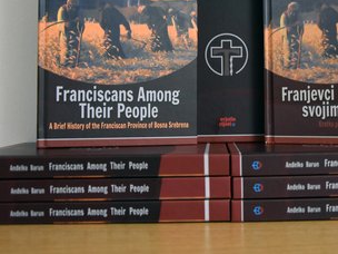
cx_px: 225
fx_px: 557
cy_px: 76
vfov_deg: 25.5
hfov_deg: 33.5
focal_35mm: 57
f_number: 3.8
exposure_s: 1/40
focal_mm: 24
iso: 3200
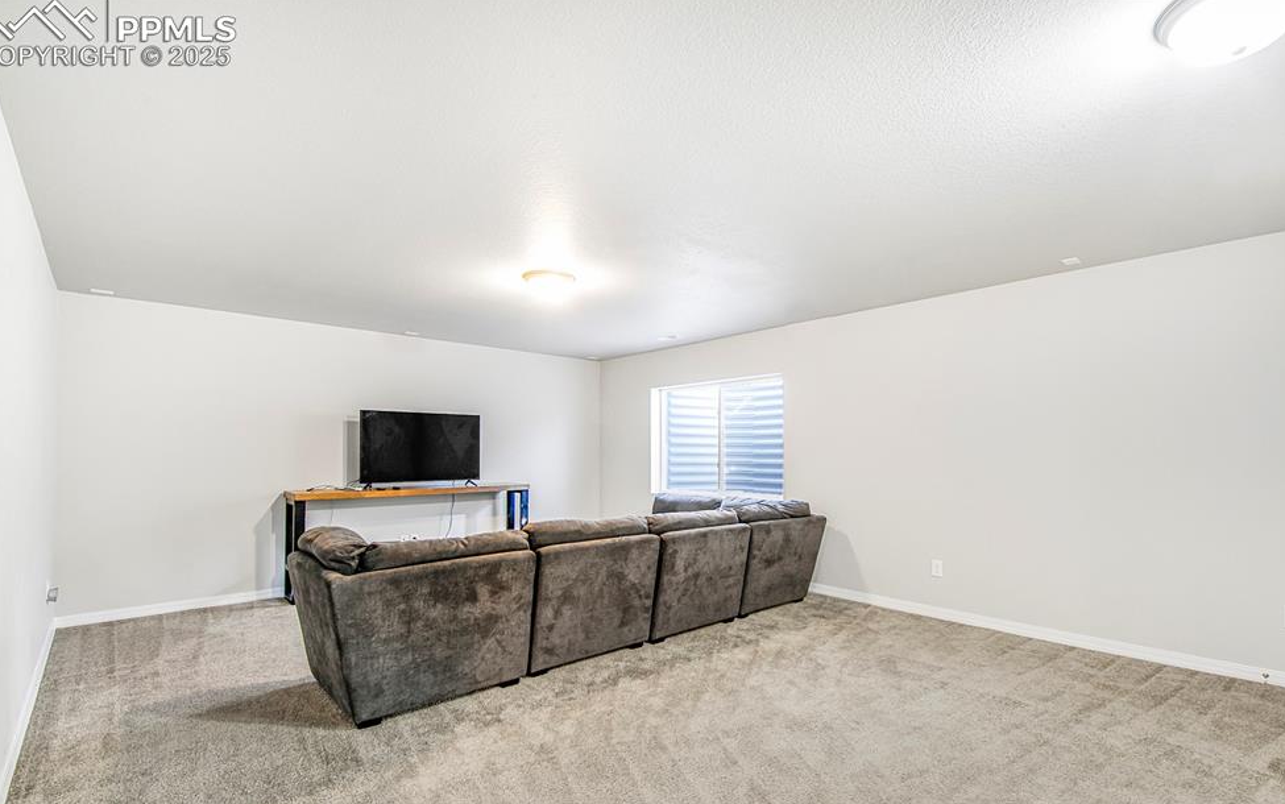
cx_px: 646
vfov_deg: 71.1
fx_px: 560
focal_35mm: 16
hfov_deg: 97.8
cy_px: 440
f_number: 13
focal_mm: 10
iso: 200
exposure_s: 2
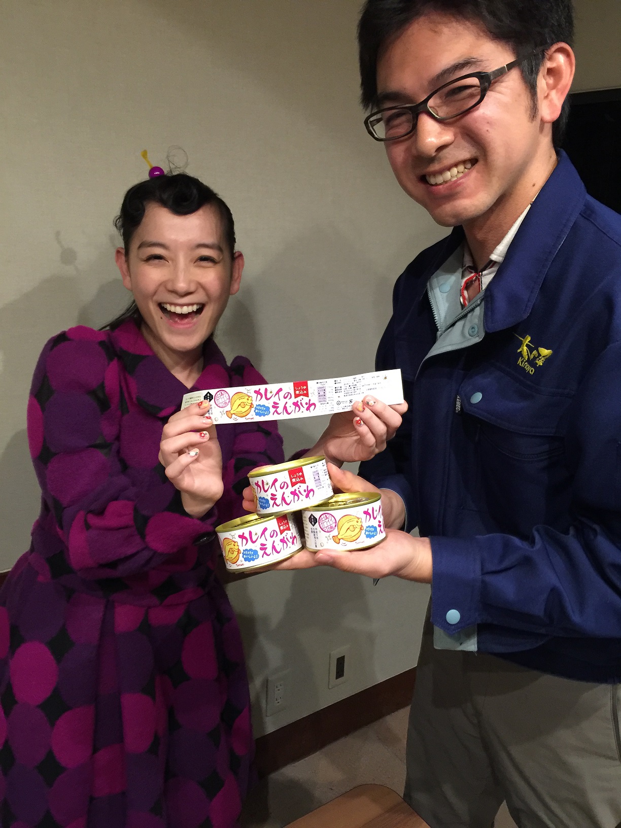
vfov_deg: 61.7
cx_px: 310
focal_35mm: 29
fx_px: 694
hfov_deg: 48.2
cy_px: 414
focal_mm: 4.15
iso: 125
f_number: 2.2
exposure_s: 1/10
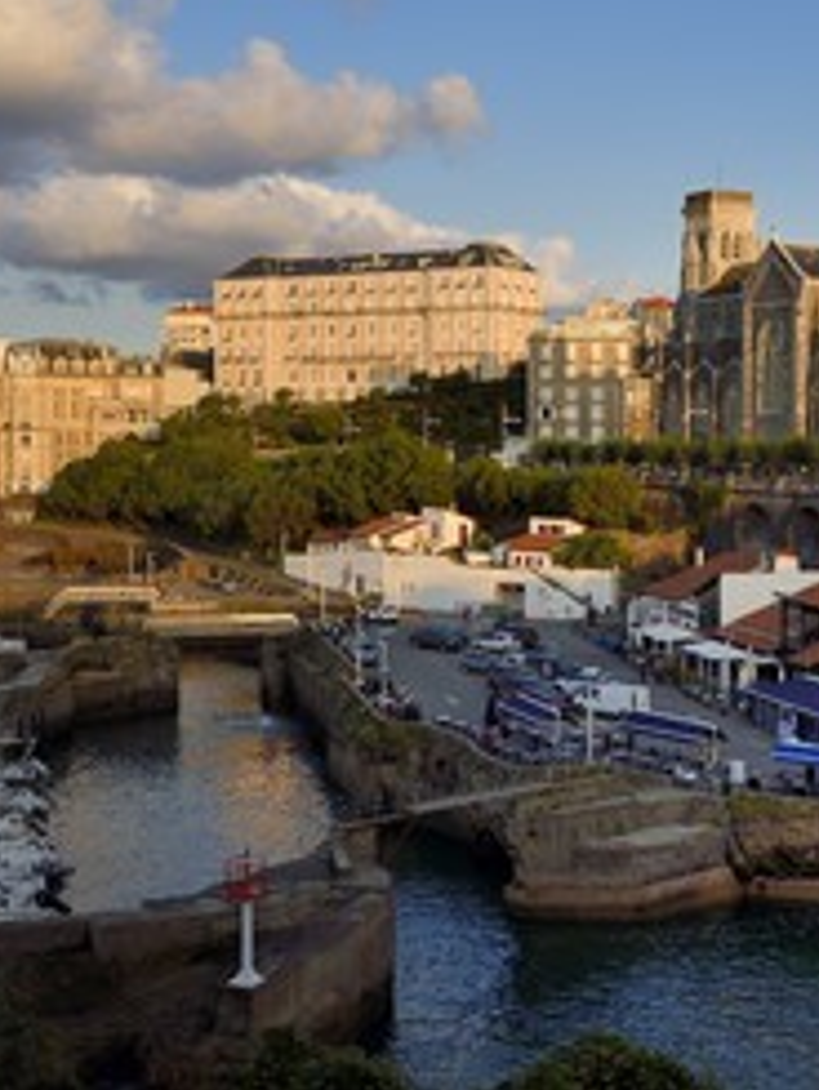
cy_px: 476
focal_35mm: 56
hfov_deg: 26.0
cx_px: 547
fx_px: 1765
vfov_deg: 34.3
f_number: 9
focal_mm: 34
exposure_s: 1/200
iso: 200
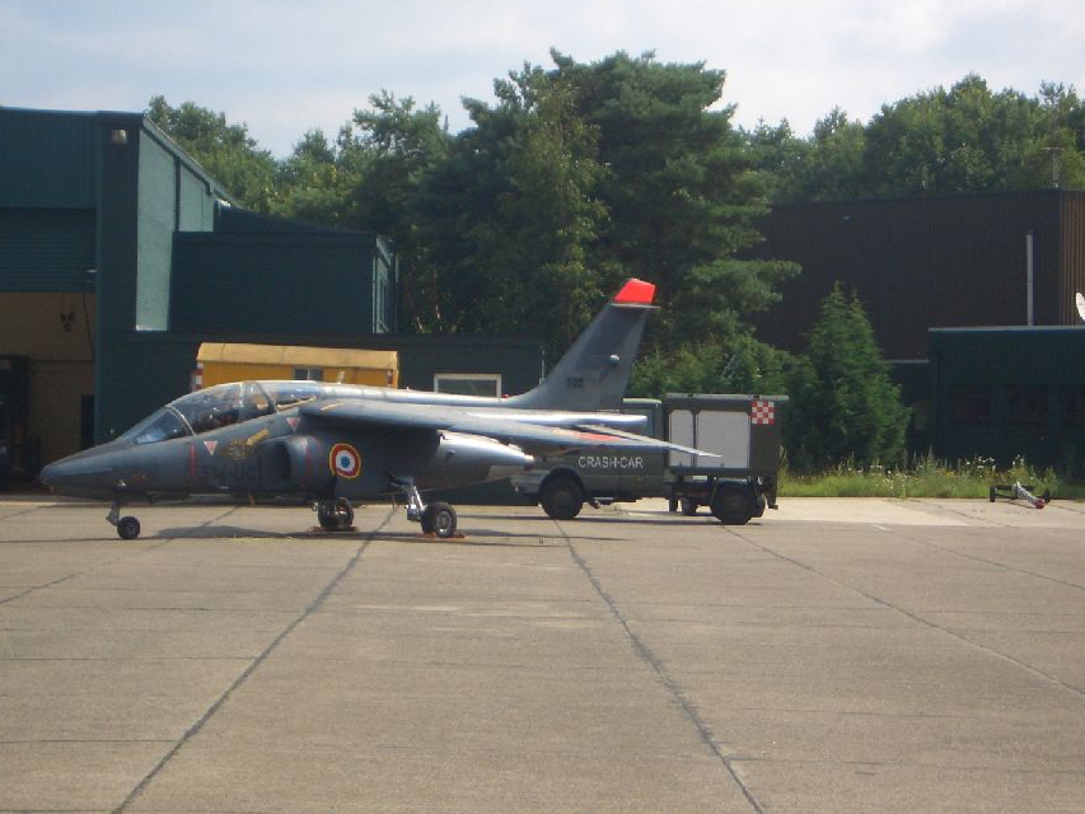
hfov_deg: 15.6
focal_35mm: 126
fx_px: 3950
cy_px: 354
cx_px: 499
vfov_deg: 11.8
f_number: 4.8
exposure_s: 1/320
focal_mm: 17.4
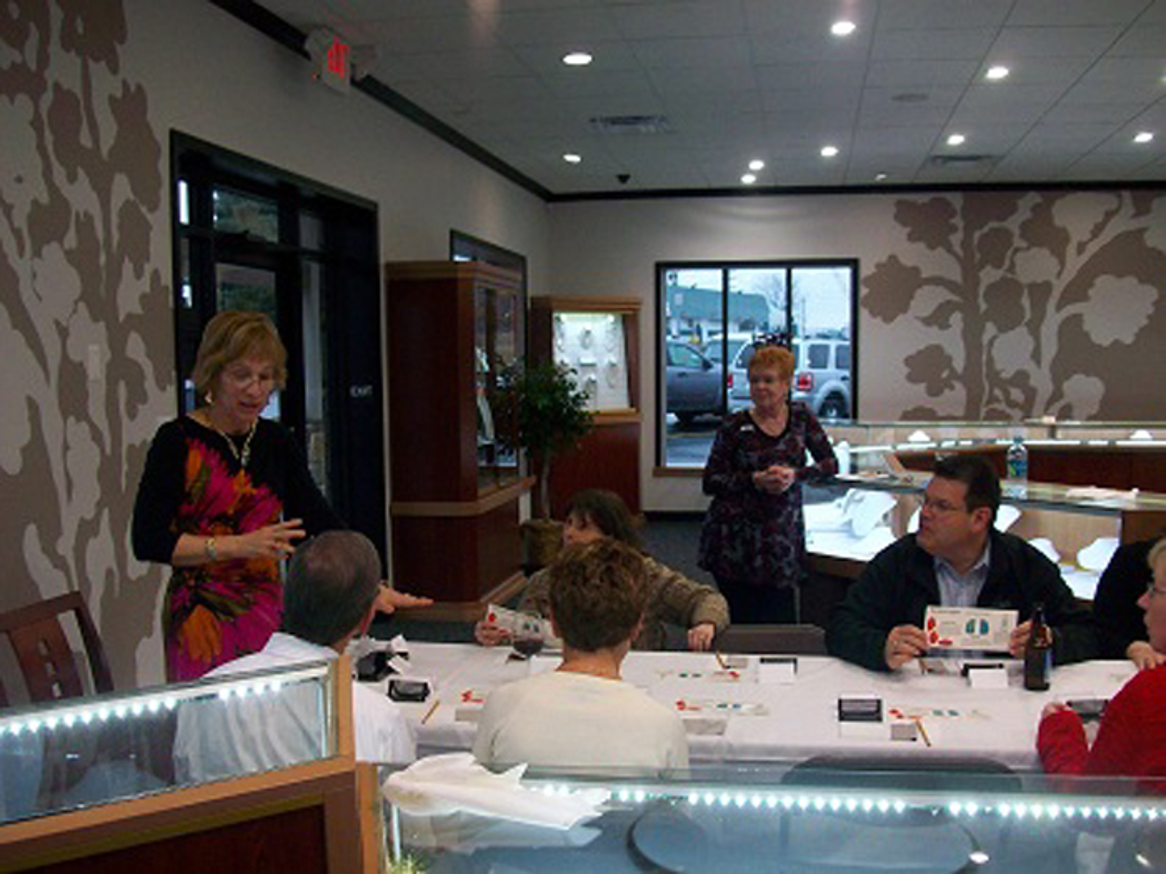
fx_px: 1145
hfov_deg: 54.0
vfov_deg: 41.8
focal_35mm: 34
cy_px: 437
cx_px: 583
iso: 160
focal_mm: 5.7
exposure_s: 1/110
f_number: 2.8
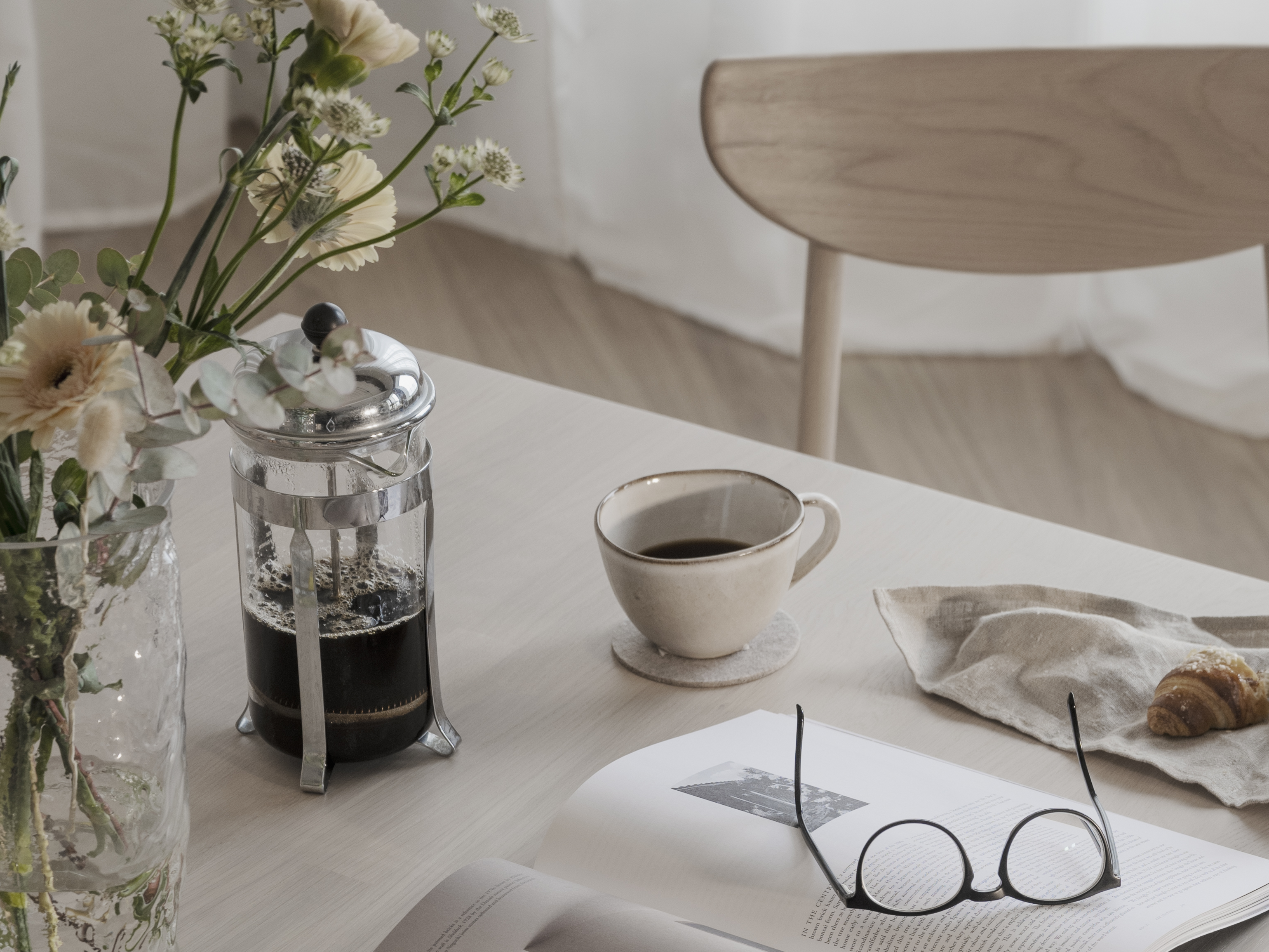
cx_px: 1060
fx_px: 5389
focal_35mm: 147
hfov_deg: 13.3
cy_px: 907
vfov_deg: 10.0
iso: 100
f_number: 4
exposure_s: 1/10
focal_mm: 57
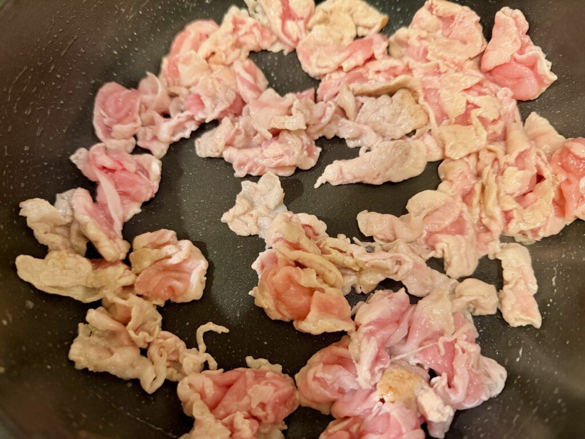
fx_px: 406
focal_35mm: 24
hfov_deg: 71.6
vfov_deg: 56.8
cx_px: 292
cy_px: 220
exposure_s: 1/50
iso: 400
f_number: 1.78
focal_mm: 6.76
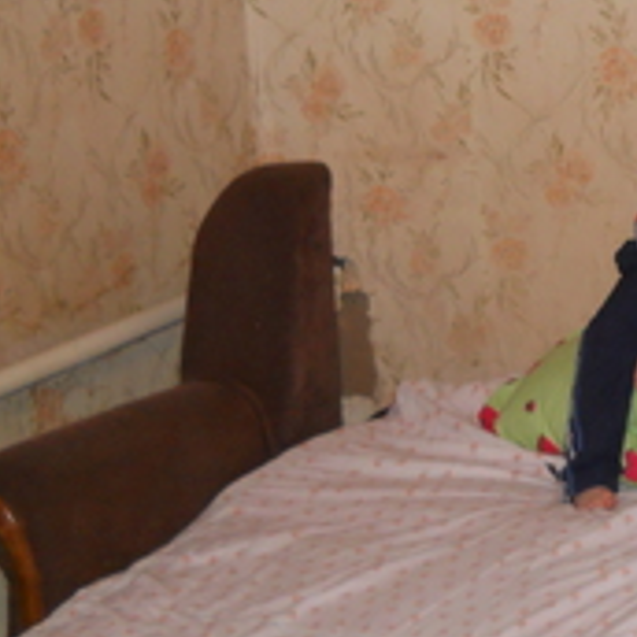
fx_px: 1978
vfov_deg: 18.3
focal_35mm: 95
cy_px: 222
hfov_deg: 17.5
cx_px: 748
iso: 200
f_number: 3.1
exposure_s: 1/30
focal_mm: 6.72
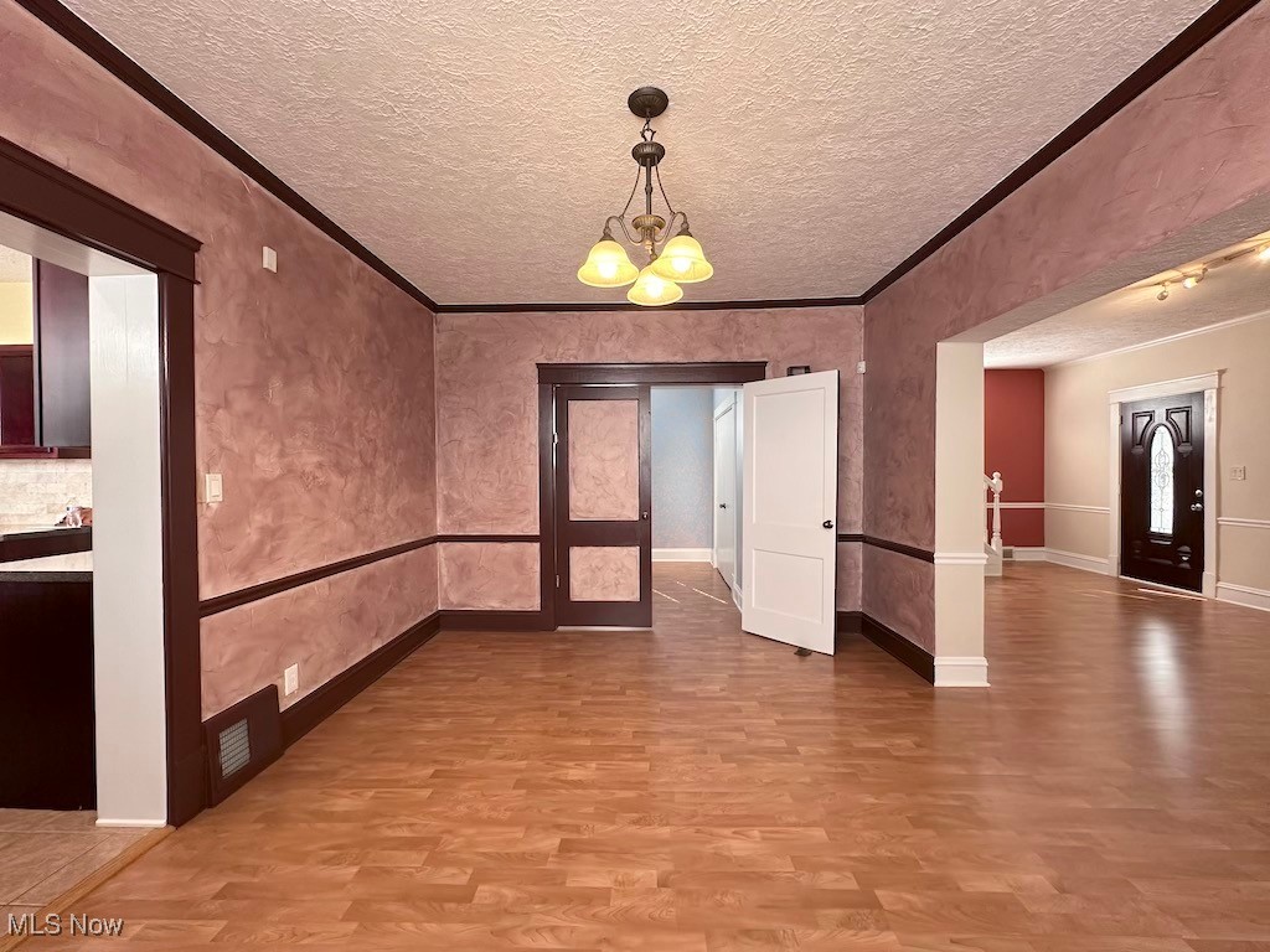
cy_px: 476
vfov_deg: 85.7
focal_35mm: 14
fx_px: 514
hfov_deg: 102.1
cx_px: 635
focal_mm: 2.22
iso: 250
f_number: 2.2
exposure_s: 1/120
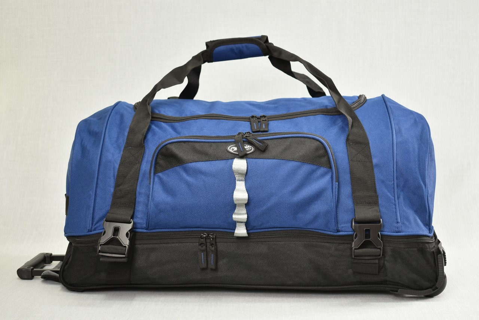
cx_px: 240
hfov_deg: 38.8
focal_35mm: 51
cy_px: 160
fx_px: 679
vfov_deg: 26.5
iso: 100
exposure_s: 1/3
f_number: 4.5
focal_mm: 34
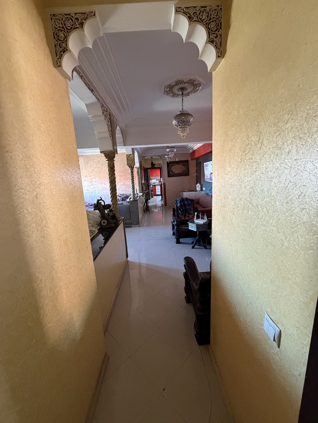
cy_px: 212
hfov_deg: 85.7
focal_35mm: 14
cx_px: 159
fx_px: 171
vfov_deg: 102.1
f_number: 2.2
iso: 640
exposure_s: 1/60
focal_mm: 2.22
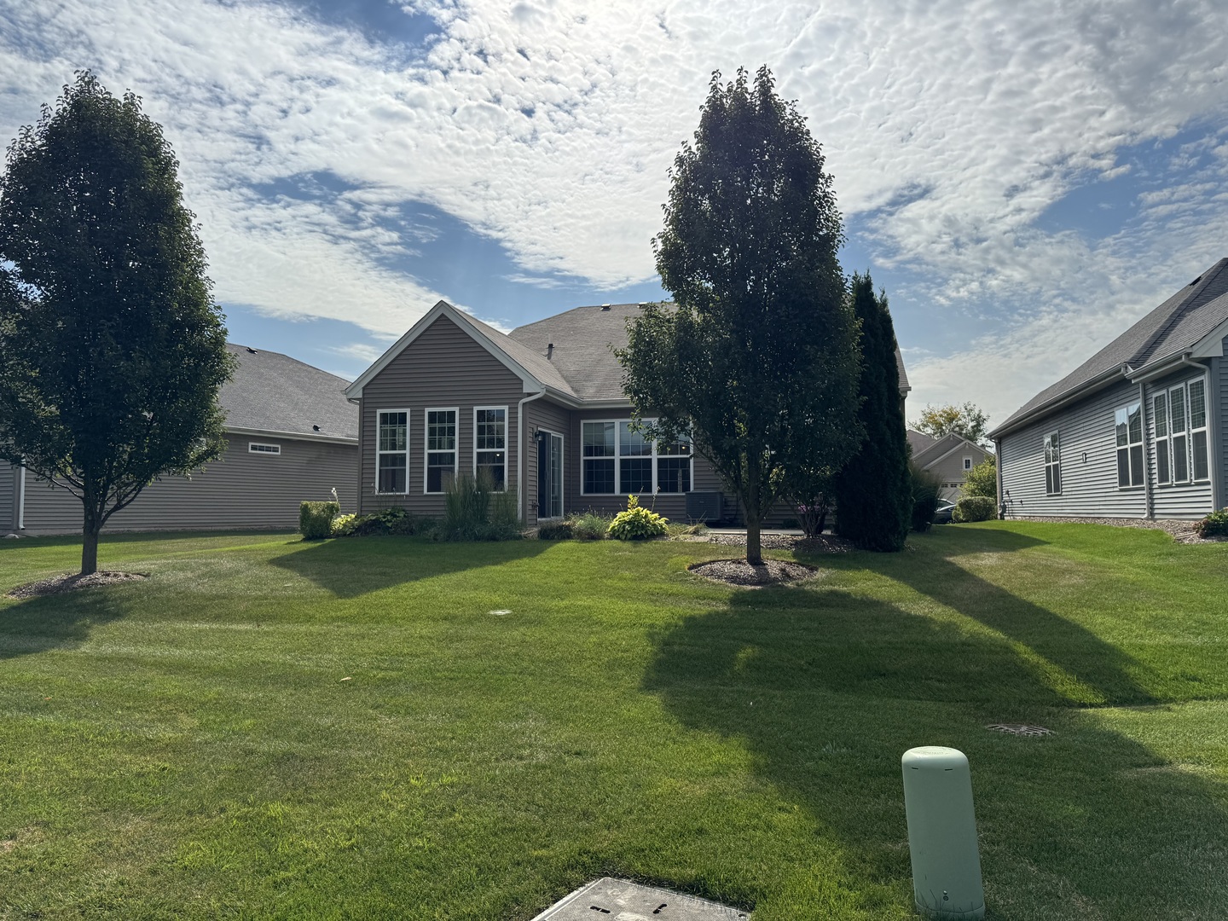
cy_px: 460
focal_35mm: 24
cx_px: 614
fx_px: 851
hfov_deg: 71.6
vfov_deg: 56.8
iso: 100
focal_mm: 6.76
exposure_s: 1/12346
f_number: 1.78
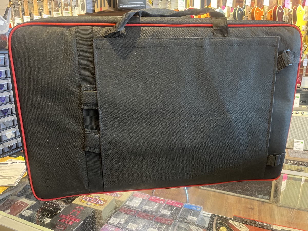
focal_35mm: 26
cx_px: 154
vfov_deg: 53.1
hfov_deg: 67.3
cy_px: 116
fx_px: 231
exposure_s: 1/30
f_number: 1.6
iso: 500
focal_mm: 5.1
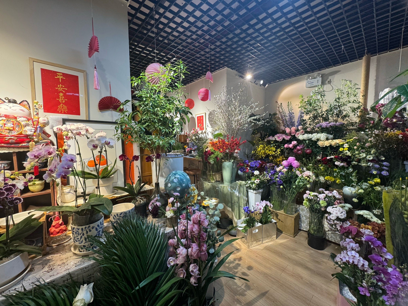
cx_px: 204
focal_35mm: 14
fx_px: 165
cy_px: 153
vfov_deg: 85.7
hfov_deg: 102.1
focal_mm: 2.22
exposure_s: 1/100
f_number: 2.2
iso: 200
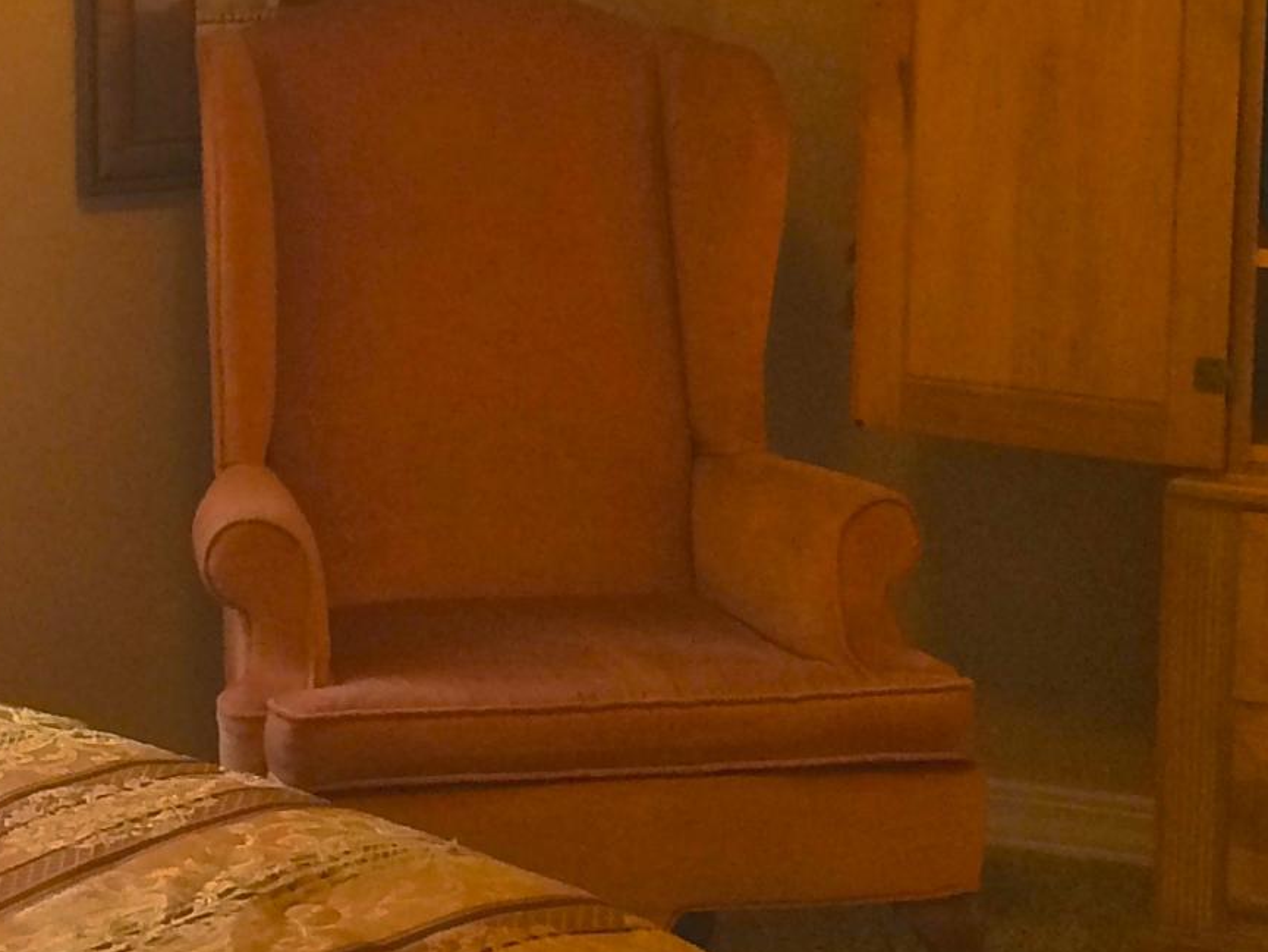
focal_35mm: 104
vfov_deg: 14.0
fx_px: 3810
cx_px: 210
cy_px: 28
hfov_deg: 18.7
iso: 50
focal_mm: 4.12
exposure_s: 1/40
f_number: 2.2
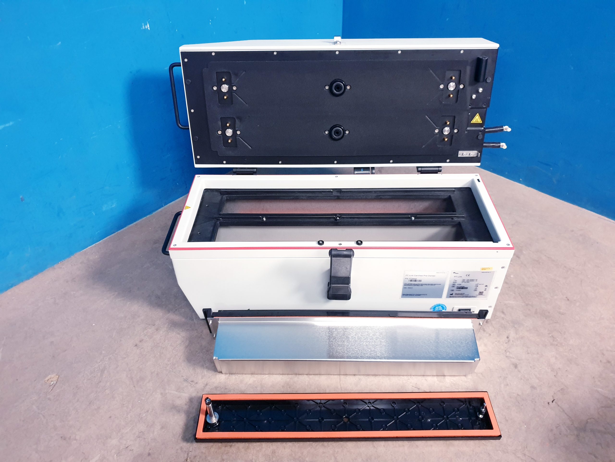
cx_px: 308
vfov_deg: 53.1
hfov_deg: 67.3
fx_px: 462
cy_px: 231
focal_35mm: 26
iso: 320
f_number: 1.5
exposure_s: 1/25
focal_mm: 4.3
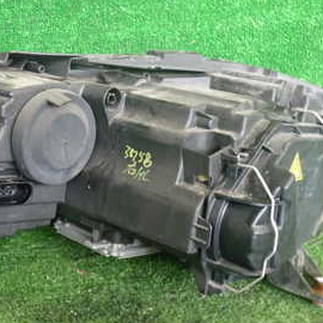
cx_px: 75
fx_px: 623
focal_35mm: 59
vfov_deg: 29.0
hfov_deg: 28.6
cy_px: 130
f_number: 2.3
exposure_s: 1/160
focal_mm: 5.4
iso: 1000
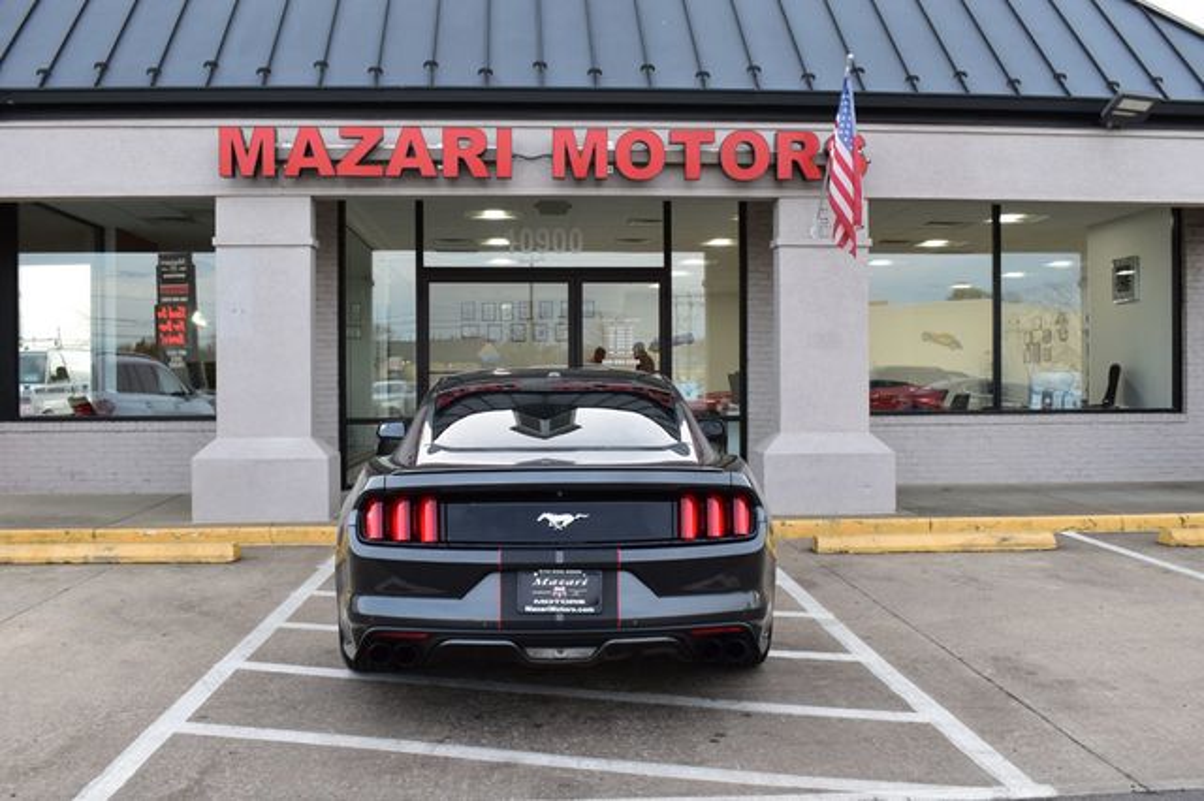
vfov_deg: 38.3
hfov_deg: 55.1
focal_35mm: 34
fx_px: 1153
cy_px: 400
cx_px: 602
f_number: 8
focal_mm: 23
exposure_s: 1/60
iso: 400
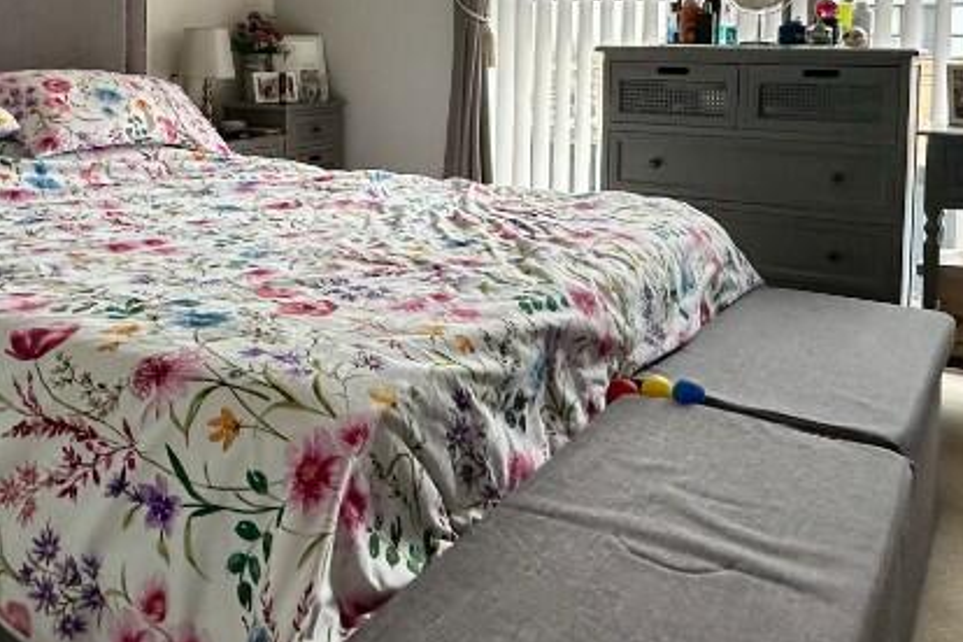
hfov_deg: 52.9
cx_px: 407
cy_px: 107
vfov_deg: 35.4
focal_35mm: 36
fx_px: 963
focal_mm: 2.22
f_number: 2.2
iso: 320
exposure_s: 1/100
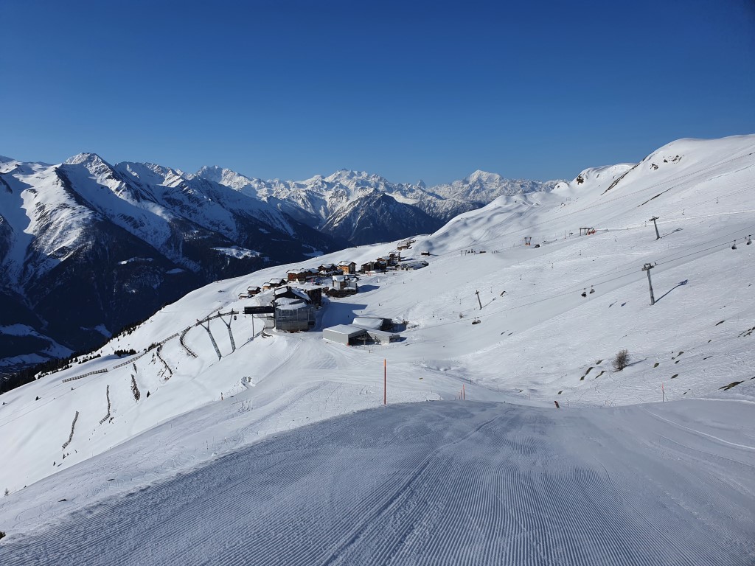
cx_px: 378
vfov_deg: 53.1
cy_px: 283
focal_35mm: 26
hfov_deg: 67.3
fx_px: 567
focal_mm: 4.32
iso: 50
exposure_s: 1/4816
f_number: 2.4
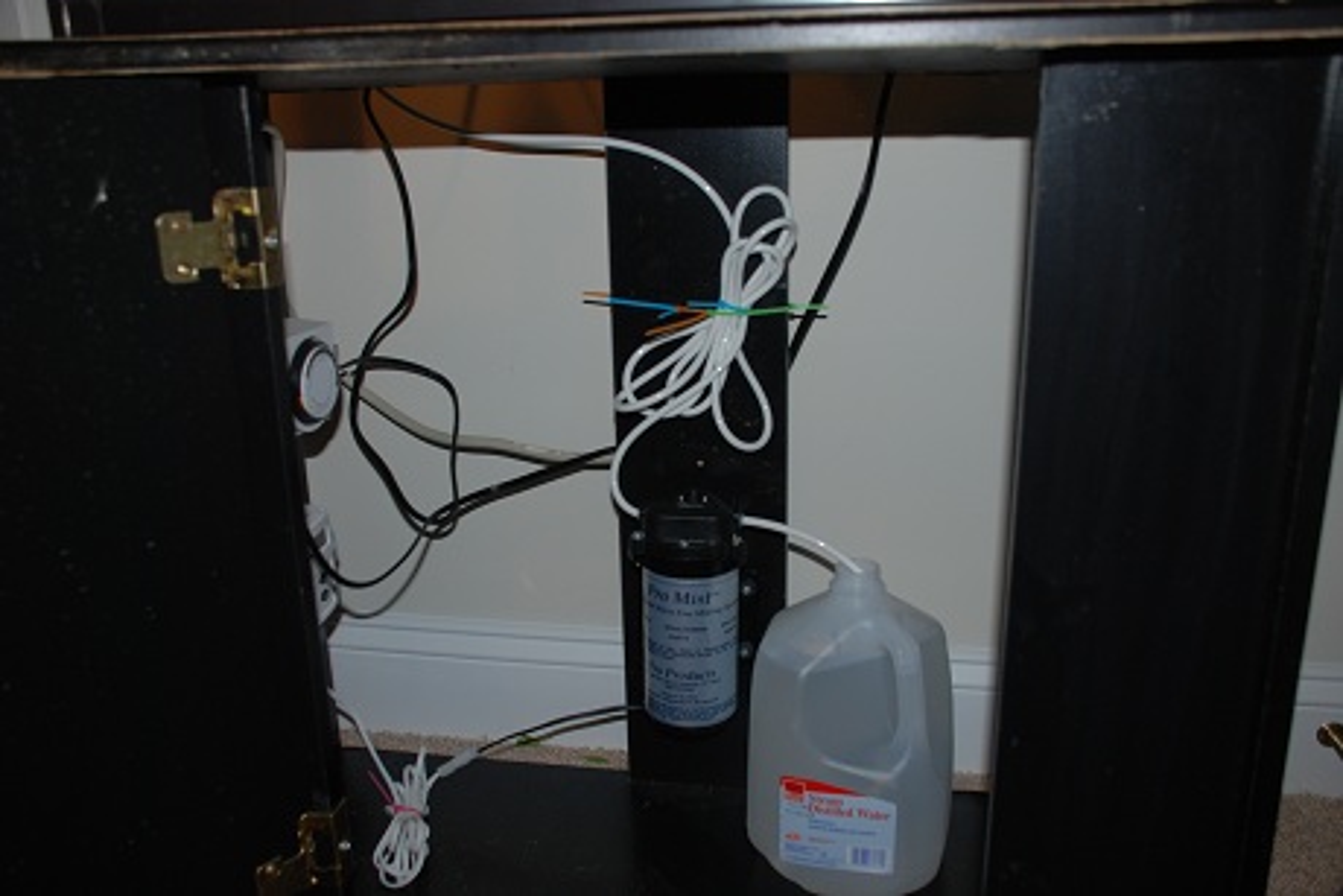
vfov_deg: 43.6
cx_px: 672
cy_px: 448
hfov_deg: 61.9
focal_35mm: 30
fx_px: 1119
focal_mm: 20
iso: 200
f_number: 3.8
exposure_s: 1/60
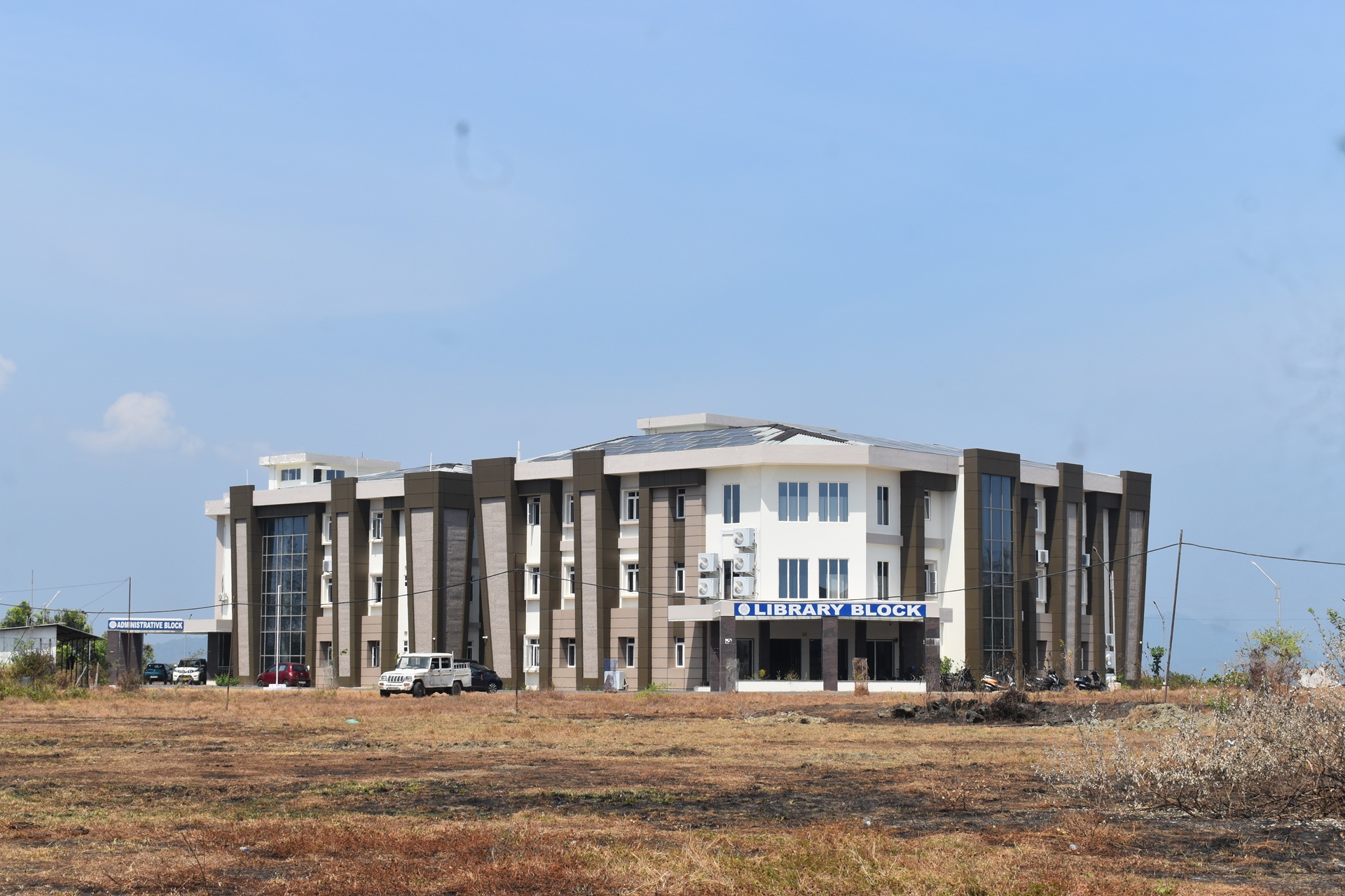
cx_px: 672
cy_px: 448
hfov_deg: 33.4
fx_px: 2241
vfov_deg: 22.6
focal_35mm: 60
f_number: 10
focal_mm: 40
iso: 200
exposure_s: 1/400
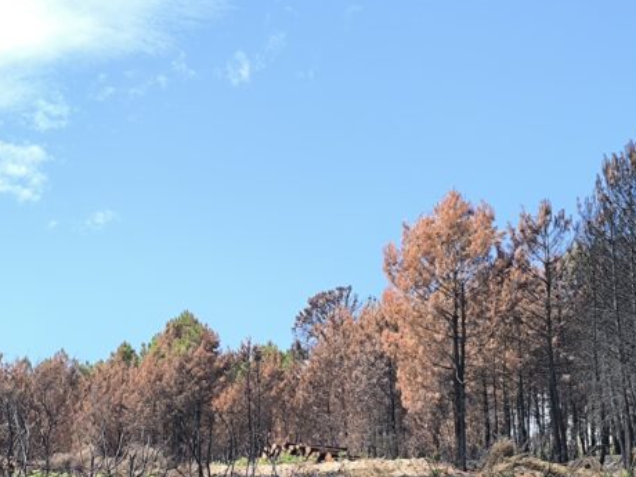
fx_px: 1488
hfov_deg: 24.0
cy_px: 257
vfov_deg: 18.2
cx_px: 196
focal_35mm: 81
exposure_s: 1/417
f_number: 1.65
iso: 50
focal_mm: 6.14
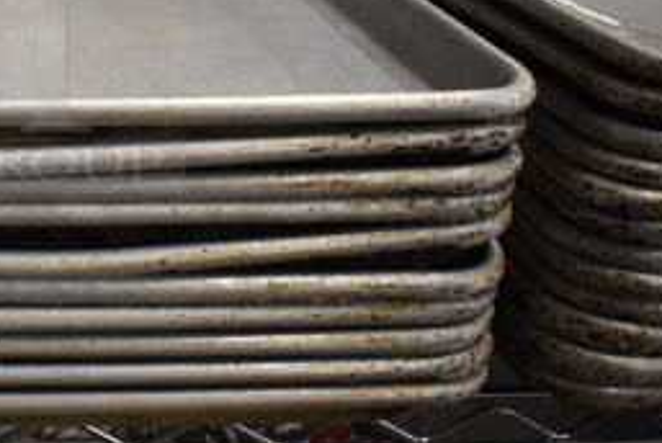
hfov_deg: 28.0
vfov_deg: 20.9
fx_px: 1178
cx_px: -100
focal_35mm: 64
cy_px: 57
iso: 1250
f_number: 3.5
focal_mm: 18
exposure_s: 1/125
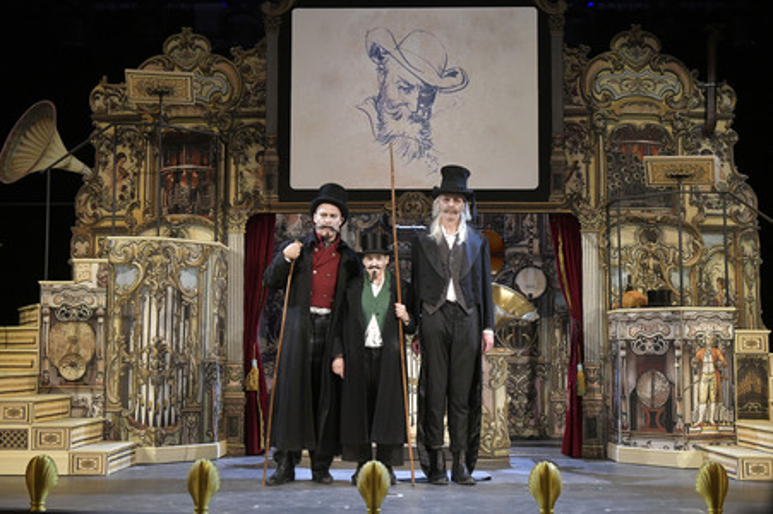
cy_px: 257
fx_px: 966
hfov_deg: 43.6
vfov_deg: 29.8
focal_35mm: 45
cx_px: 386
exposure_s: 1/250
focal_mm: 45
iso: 3200
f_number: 5.6
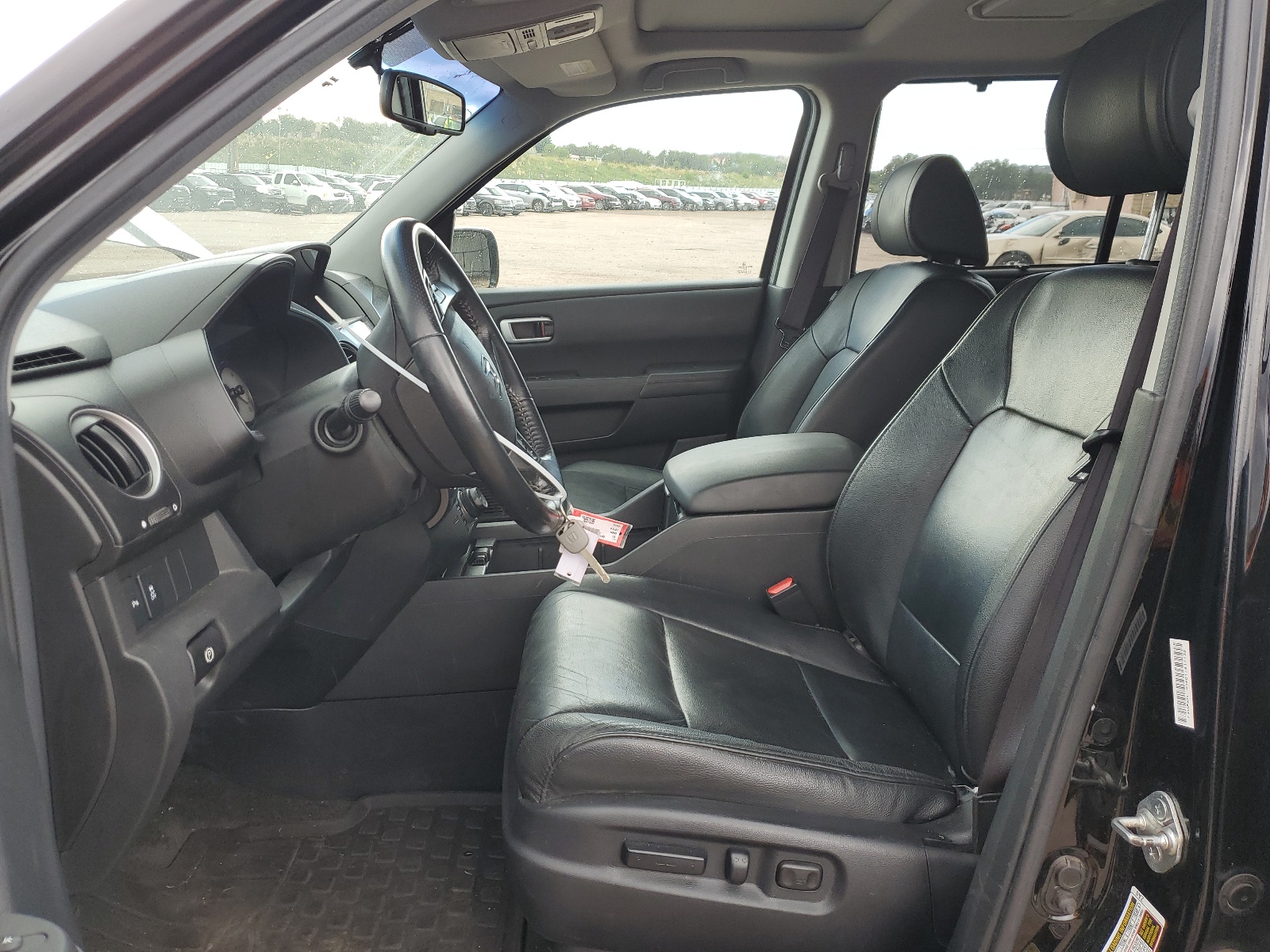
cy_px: 476
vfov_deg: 53.1
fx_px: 954
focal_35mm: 26
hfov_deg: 67.3
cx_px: 635
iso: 50
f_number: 1.5
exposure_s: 1/147
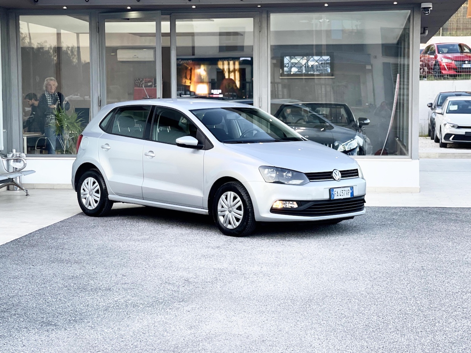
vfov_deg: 22.9
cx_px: 236
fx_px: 871
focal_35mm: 64
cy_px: 176
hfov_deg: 30.3
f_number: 2.2
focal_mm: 7.5
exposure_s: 1/121
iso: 100
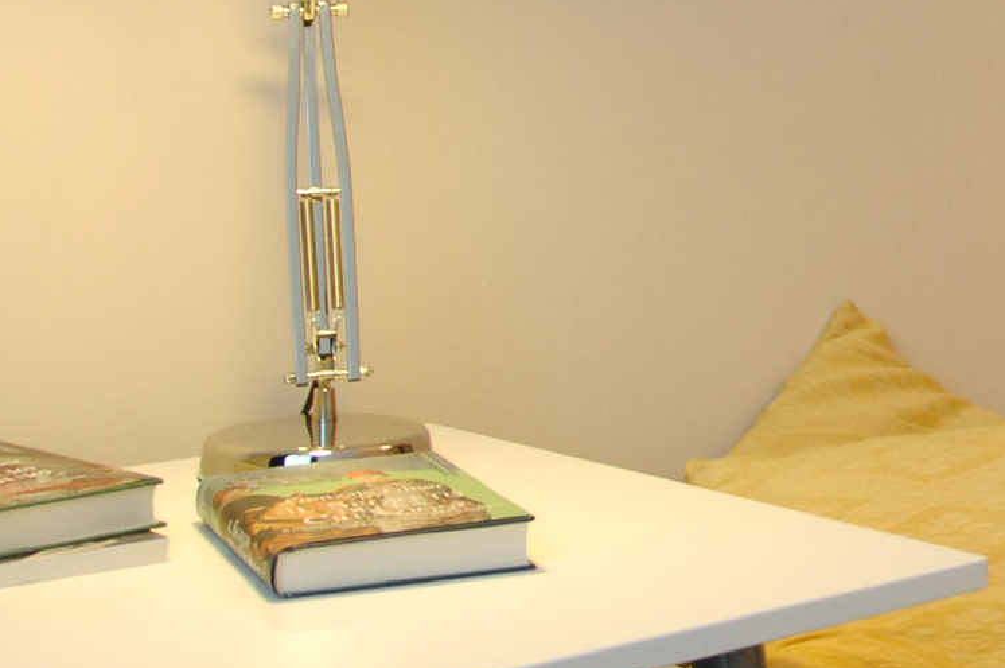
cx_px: 1271
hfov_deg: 21.1
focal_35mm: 89
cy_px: -28
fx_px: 2474
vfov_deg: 15.0
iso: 500
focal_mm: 17
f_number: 3.8
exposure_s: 1/60
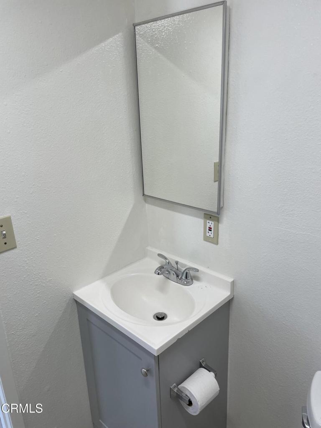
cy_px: 214
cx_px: 160
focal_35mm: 26
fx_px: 321
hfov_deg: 53.1
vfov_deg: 67.3
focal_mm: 4.2
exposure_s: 1/120
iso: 32
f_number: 1.6
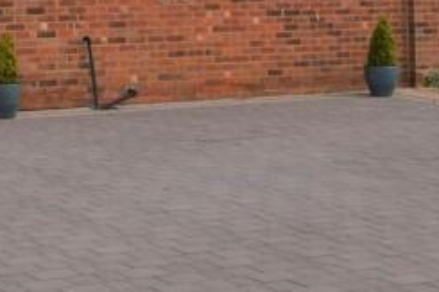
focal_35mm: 113
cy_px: -139
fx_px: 1377
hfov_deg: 17.5
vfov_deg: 11.6
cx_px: -52
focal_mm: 18
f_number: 13
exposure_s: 1/200
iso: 100
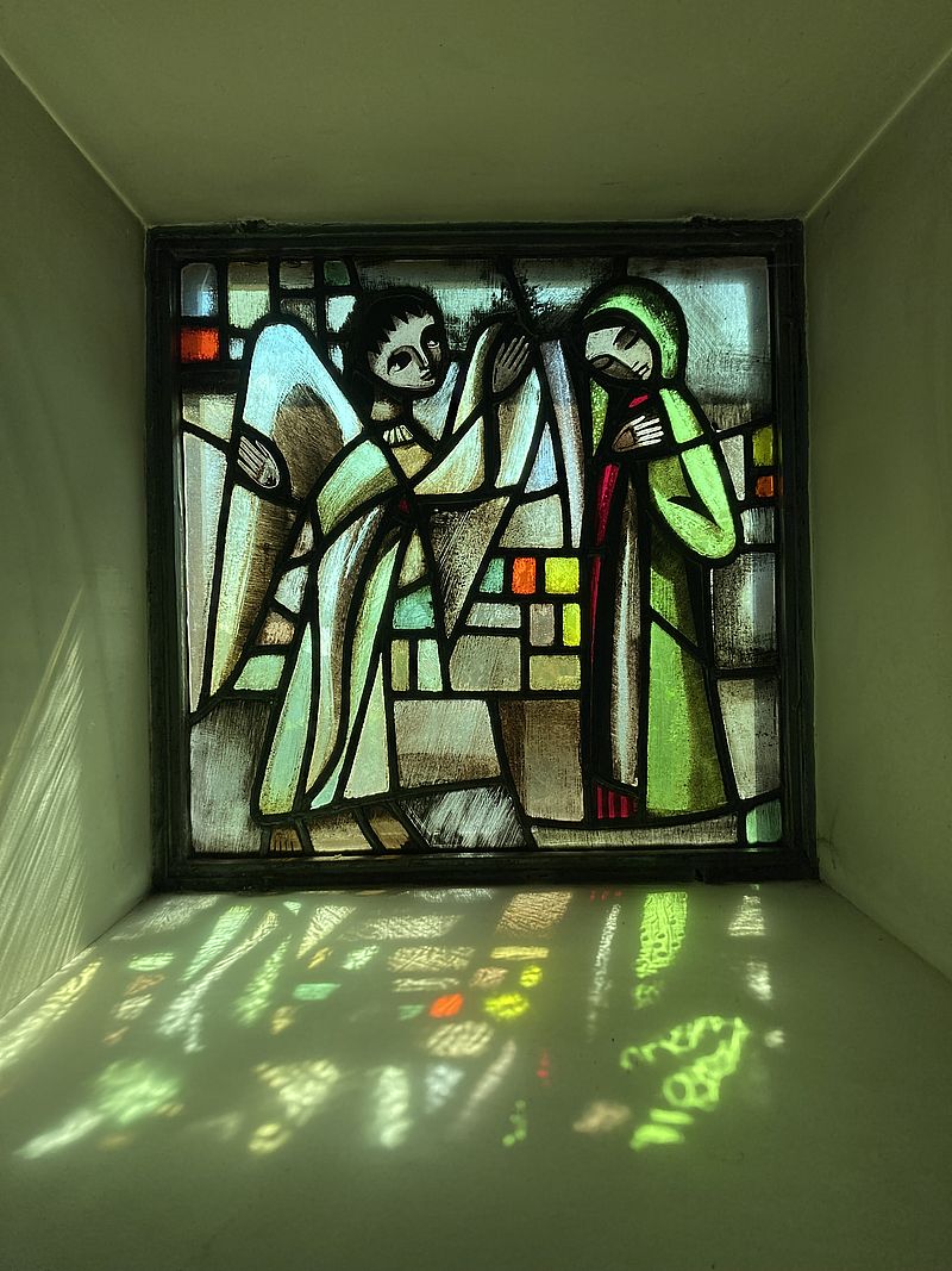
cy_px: 636
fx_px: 1027
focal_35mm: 28
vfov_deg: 63.4
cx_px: 476
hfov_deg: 49.7
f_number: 1.8
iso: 20
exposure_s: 1/379
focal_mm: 3.99
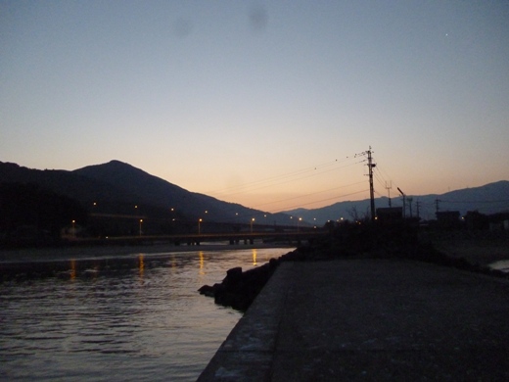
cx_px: 254
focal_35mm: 28
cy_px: 191
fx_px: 412
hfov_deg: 63.4
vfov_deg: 49.7
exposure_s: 1/20
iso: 800
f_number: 3.1
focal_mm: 5
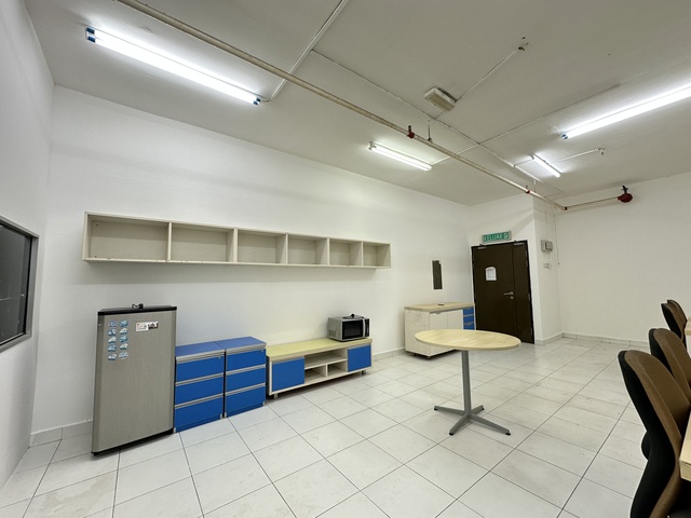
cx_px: 346
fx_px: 279
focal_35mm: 14
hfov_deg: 102.1
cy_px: 259
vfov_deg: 85.7
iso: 100
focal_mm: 2.22
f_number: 2.2
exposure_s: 1/100
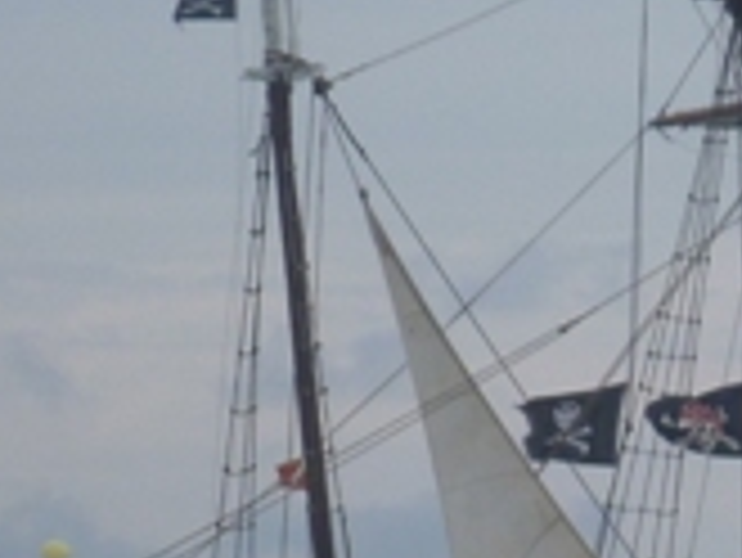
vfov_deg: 2.6
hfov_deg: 3.4
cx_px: 940
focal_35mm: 579
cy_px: 428
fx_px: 12420
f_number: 5.9
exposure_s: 1/200
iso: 100
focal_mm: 22.8
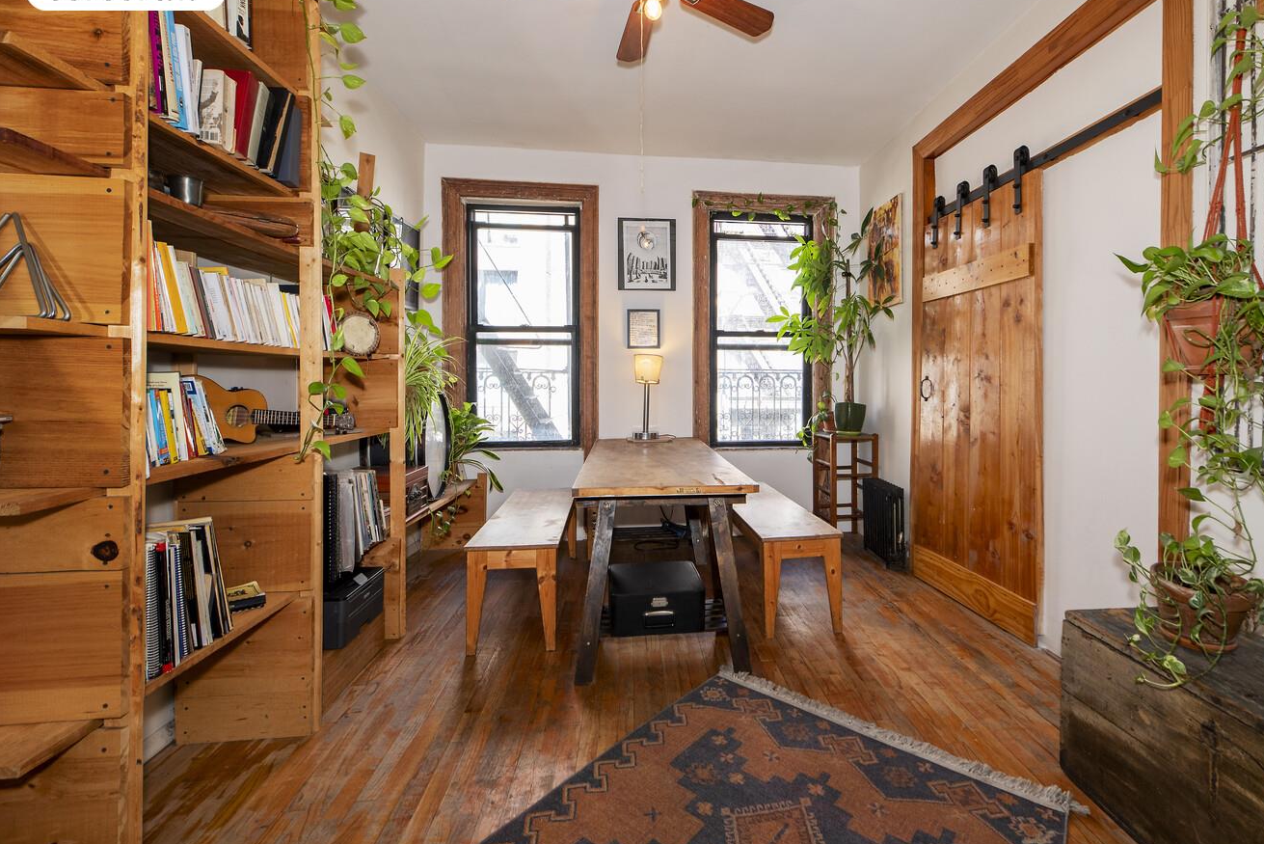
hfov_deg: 96.3
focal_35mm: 16
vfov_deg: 73.8
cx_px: 704
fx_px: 562
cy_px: 406
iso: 320
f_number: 8
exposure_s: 1/50
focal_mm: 14
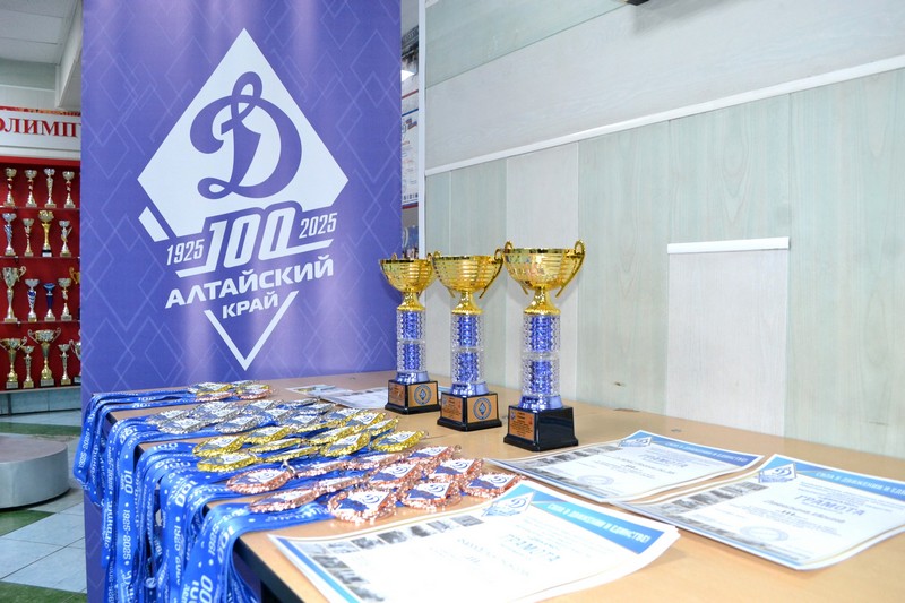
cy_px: 302
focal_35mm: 27
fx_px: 679
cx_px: 452
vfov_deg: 47.9
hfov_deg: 67.4
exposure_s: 1/125
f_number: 5.6
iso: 1600
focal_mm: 18
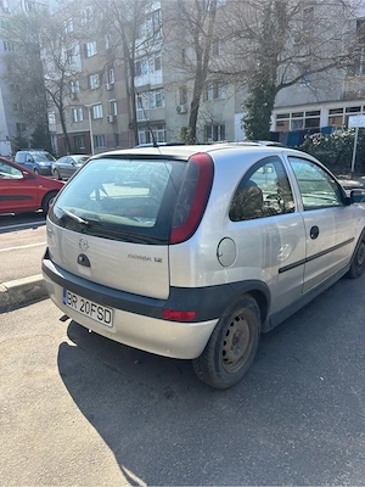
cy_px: 244
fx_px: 337
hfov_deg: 56.8
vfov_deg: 71.6
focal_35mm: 24
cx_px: 182
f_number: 1.78
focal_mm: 6.86
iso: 80
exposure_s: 1/1880
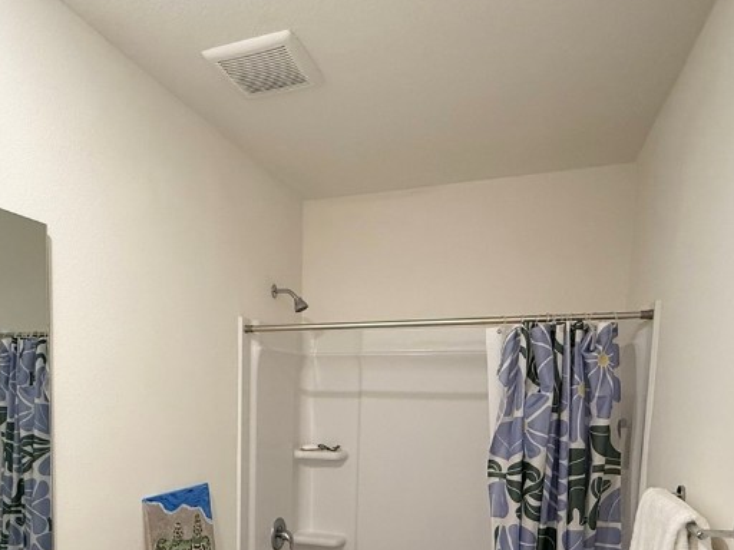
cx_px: 275
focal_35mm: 28
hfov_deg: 62.6
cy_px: 448
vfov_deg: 46.8
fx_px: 594
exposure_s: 1/60
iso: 200
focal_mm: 2.22
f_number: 2.2
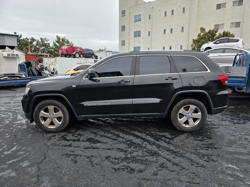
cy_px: 94
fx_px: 166
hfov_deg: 73.9
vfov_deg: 58.9
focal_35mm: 23
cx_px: 125
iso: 40
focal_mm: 6.3
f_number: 1.7
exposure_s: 1/180
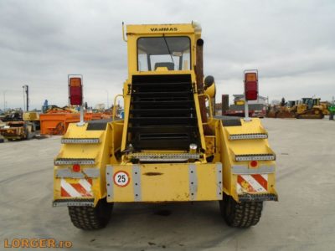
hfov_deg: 67.3
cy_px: 126
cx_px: 168
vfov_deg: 53.1
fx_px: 252
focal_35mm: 26
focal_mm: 4.6
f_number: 3.2
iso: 100
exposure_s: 1/640
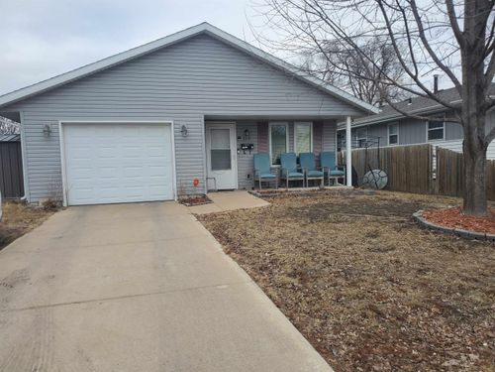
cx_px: 248
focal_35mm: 26
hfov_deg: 67.3
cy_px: 186
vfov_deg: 53.1
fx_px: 372
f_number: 2.4
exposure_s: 1/148
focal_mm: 4.3
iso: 50
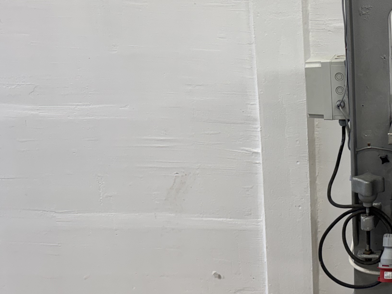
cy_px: 113
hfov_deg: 29.8
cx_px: 418
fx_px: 668
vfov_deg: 24.8
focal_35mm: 59
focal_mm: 6.76
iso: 100
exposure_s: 1/100
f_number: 1.78
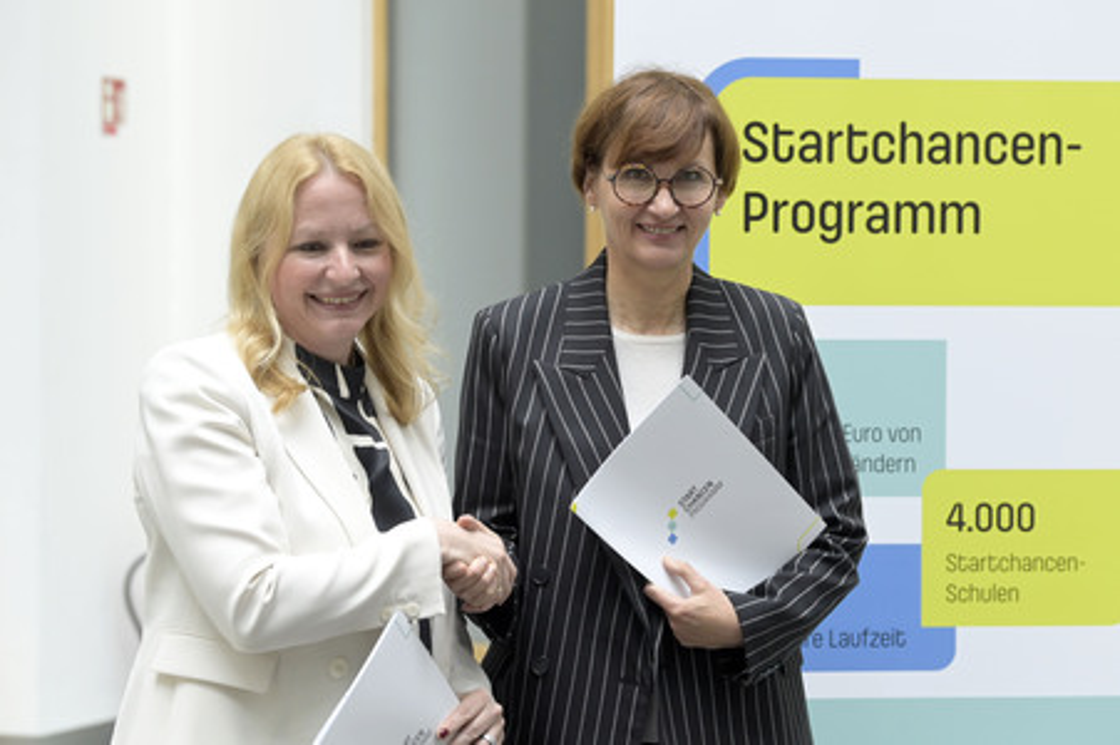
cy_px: 372
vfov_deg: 13.7
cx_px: 560
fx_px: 3109
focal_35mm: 100
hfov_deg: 20.4
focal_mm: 100
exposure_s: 1/640
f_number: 5
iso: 4000
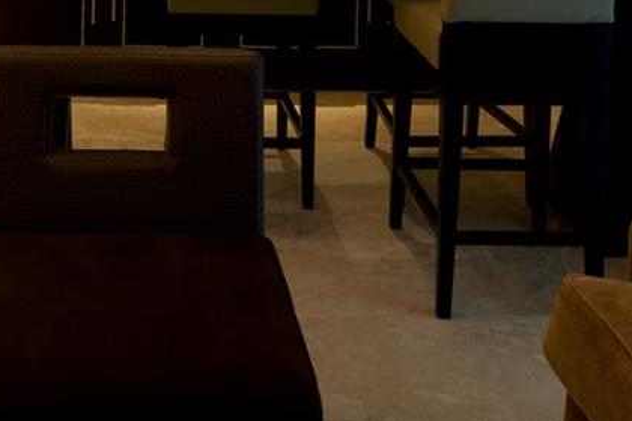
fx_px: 1071
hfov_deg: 32.4
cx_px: 176
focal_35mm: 61
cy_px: -212
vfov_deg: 19.4
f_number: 8
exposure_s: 1/2
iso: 200
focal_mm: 16
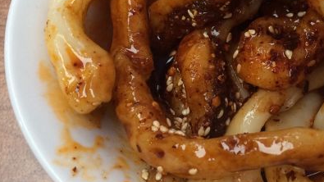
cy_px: 46
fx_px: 481
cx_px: 256
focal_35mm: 56
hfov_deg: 36.1
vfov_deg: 21.3
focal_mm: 4.15
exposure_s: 1/33
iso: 80
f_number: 2.2
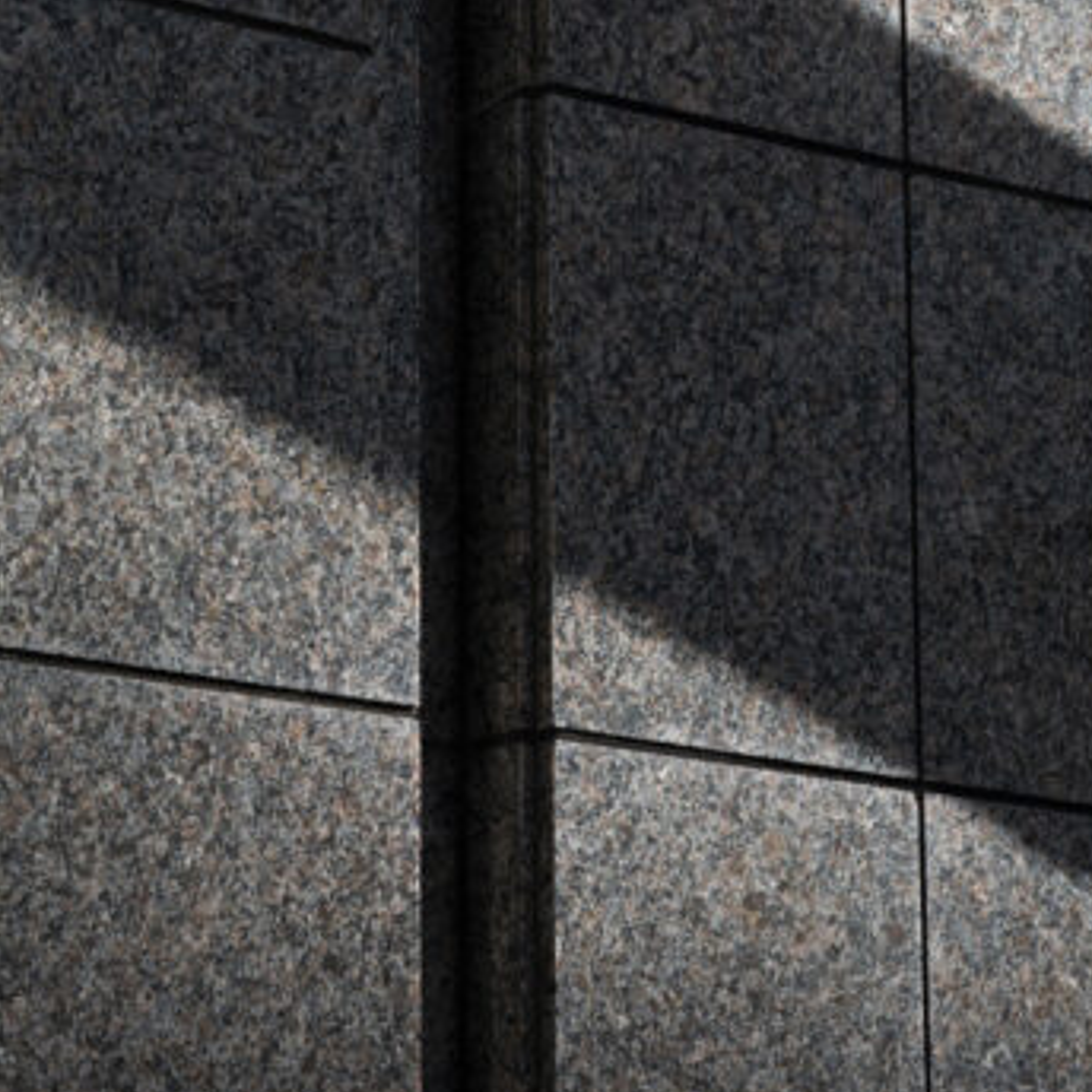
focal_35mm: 177
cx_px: 646
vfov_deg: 9.8
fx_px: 6317
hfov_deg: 9.9
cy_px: -181
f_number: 8
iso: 180
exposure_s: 1/250
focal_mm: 70
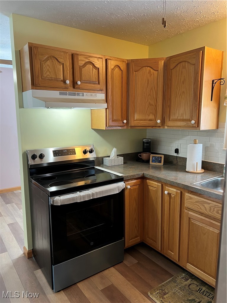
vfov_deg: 67.3
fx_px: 227
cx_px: 114
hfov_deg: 53.1
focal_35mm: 26
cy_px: 152
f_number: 1.5
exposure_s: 1/60
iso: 160
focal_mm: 5.7
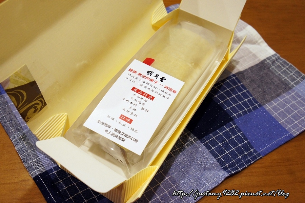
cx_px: 152
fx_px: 343
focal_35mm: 40
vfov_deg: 33.0
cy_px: 102
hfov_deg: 48.0
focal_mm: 27
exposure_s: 1/30
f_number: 7.1
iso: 1600
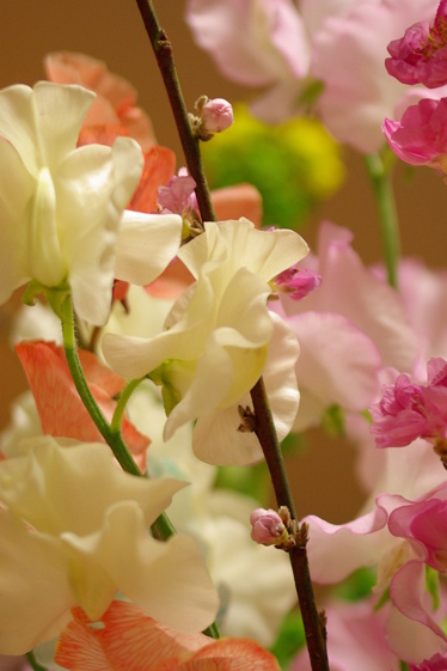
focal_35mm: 96
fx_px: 1786
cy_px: 349
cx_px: 405
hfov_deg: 14.1
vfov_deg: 21.3
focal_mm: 35
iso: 200
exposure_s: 1/45
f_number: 2.8
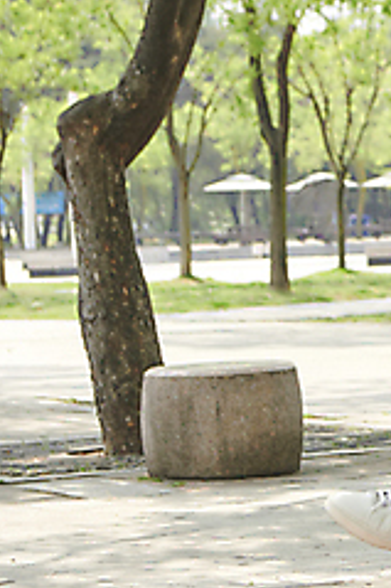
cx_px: 724
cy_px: 278
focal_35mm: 186
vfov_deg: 11.1
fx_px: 3034
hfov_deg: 7.2
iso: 160
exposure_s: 1/250
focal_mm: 62
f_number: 5.6
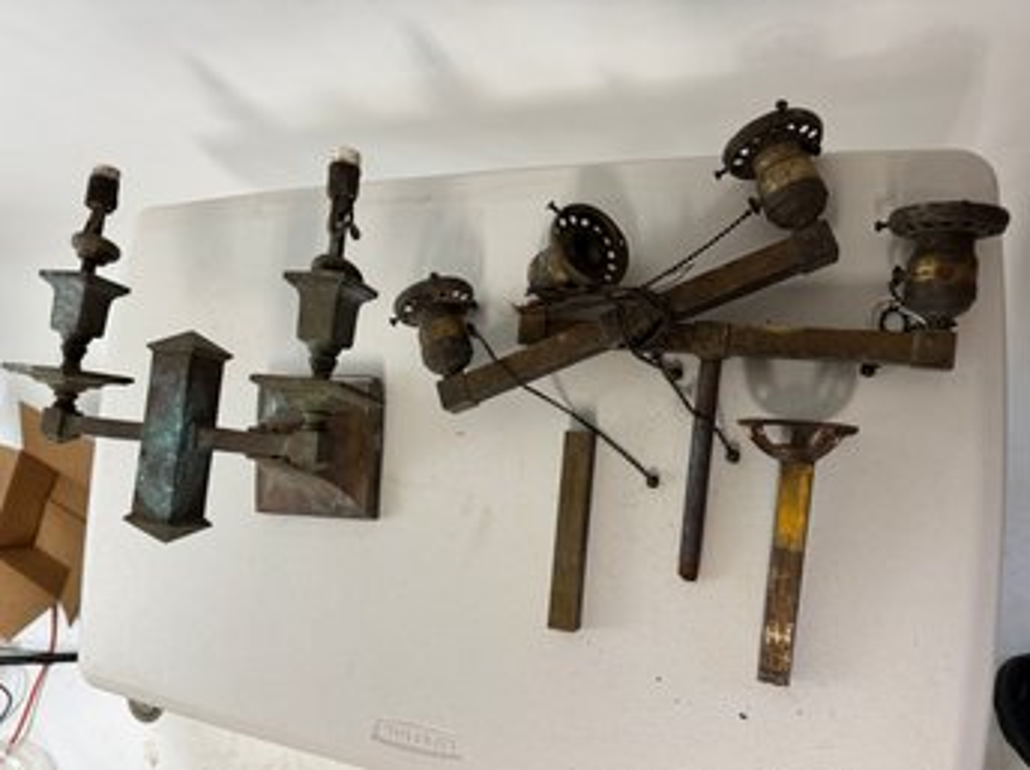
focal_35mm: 24
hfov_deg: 71.7
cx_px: 515
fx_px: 713
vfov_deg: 56.7
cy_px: 385
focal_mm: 6.76
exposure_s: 1/120
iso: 160
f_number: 1.78
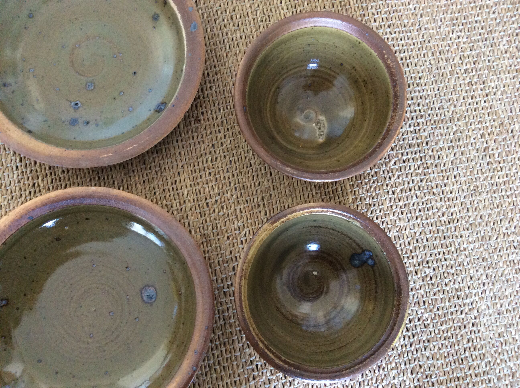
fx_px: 480
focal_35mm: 32
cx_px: 260
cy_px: 194
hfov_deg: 56.9
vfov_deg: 44.1
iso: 250
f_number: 2.4
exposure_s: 1/25
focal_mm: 3.3
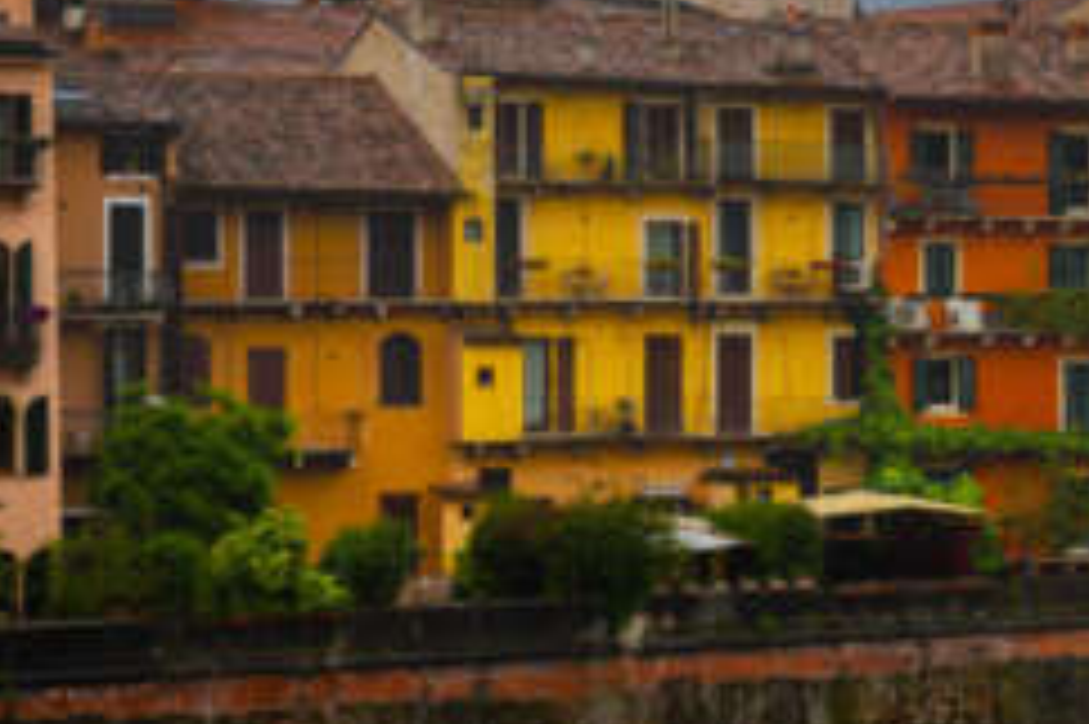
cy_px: 254
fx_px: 4806
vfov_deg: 8.6
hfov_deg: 12.2
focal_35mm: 159
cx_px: 1688
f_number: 9.5
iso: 100
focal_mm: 50
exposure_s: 6
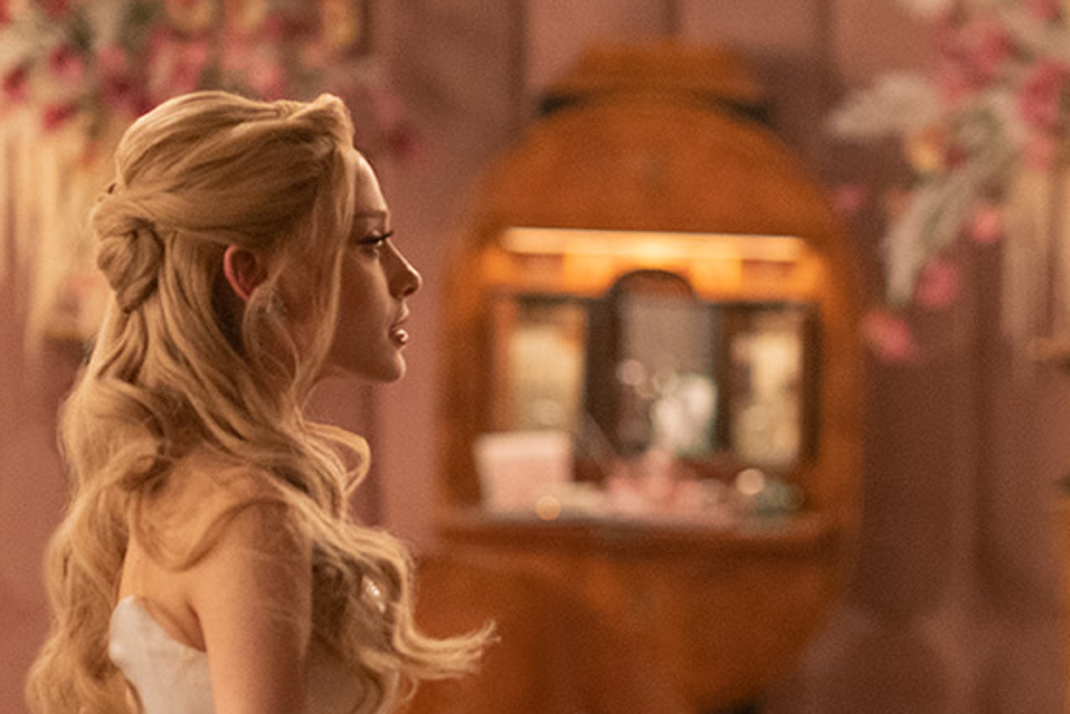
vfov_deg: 6.4
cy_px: 740
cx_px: 1155
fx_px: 6362
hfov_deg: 9.5
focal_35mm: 214
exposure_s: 1/125
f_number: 2
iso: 3200
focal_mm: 85
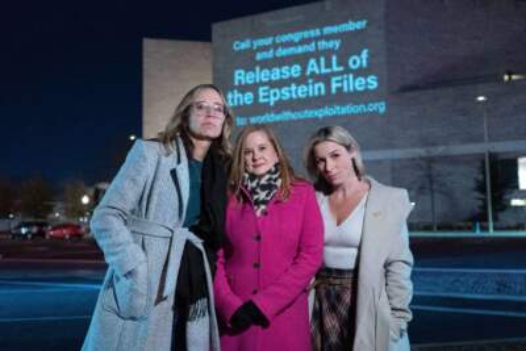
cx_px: 263
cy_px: 176
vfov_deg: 37.9
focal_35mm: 35
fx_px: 512
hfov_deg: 54.4
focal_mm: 35
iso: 10000
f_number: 3.2
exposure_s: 1/60
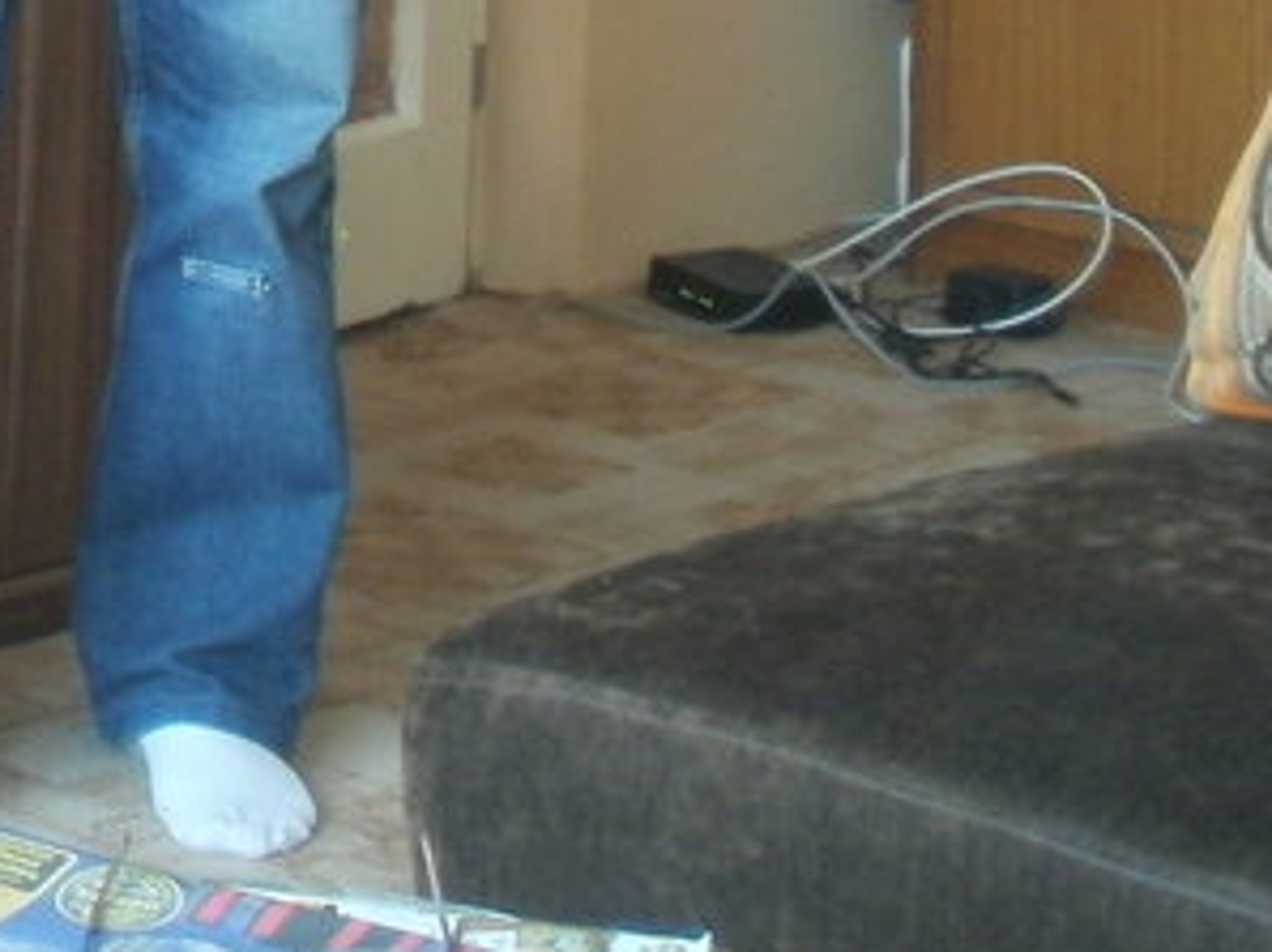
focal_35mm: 145
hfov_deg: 12.4
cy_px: -892
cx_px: -1084
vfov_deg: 9.6
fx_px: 5324
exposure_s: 1/5
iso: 125
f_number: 3.5
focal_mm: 6.3
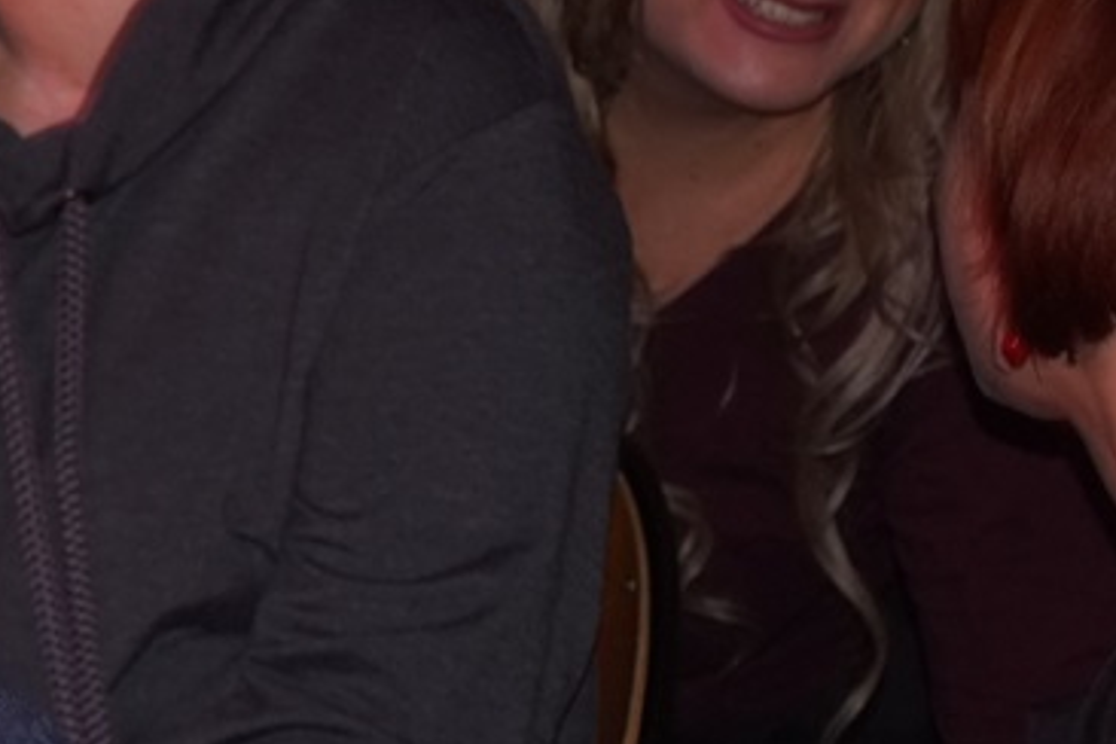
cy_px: 803
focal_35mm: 225
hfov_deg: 9.0
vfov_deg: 6.1
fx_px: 6986
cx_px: -372
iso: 800
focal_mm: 55
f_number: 5
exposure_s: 1/3
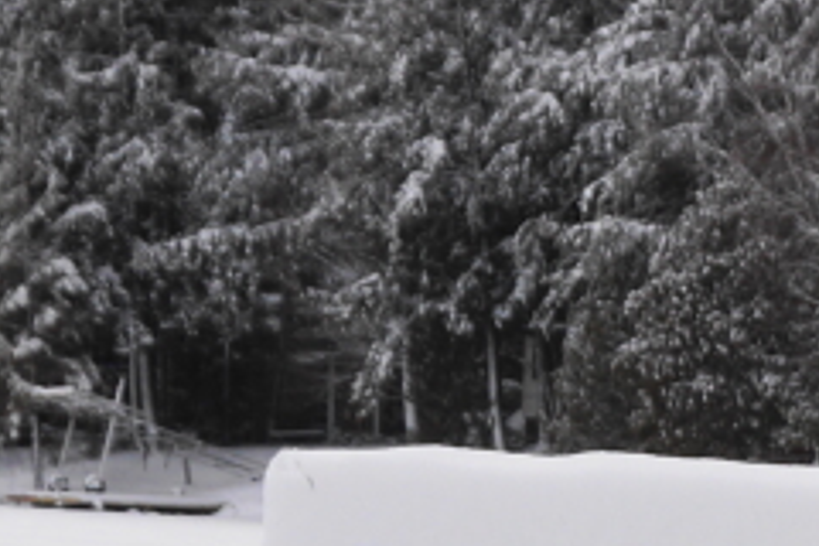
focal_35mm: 312
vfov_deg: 4.4
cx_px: 1007
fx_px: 7097
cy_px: 996
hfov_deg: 6.6
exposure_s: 1/100
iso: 100
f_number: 8
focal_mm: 50
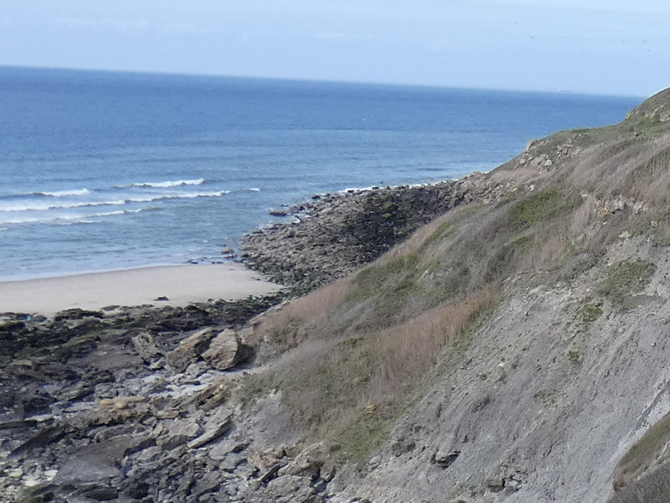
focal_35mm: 80
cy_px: 541
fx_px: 1548
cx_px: 965
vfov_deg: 17.8
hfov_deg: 21.1
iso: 80
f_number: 2.8
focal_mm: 3.6
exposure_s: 1/800
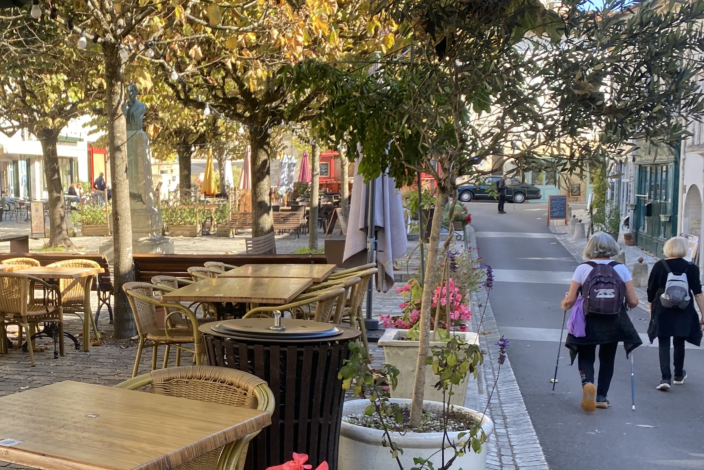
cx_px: 125
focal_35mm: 47
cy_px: 312
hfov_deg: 40.0
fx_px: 919
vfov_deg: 28.5
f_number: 1.8
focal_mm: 4.25
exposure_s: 1/219
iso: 32
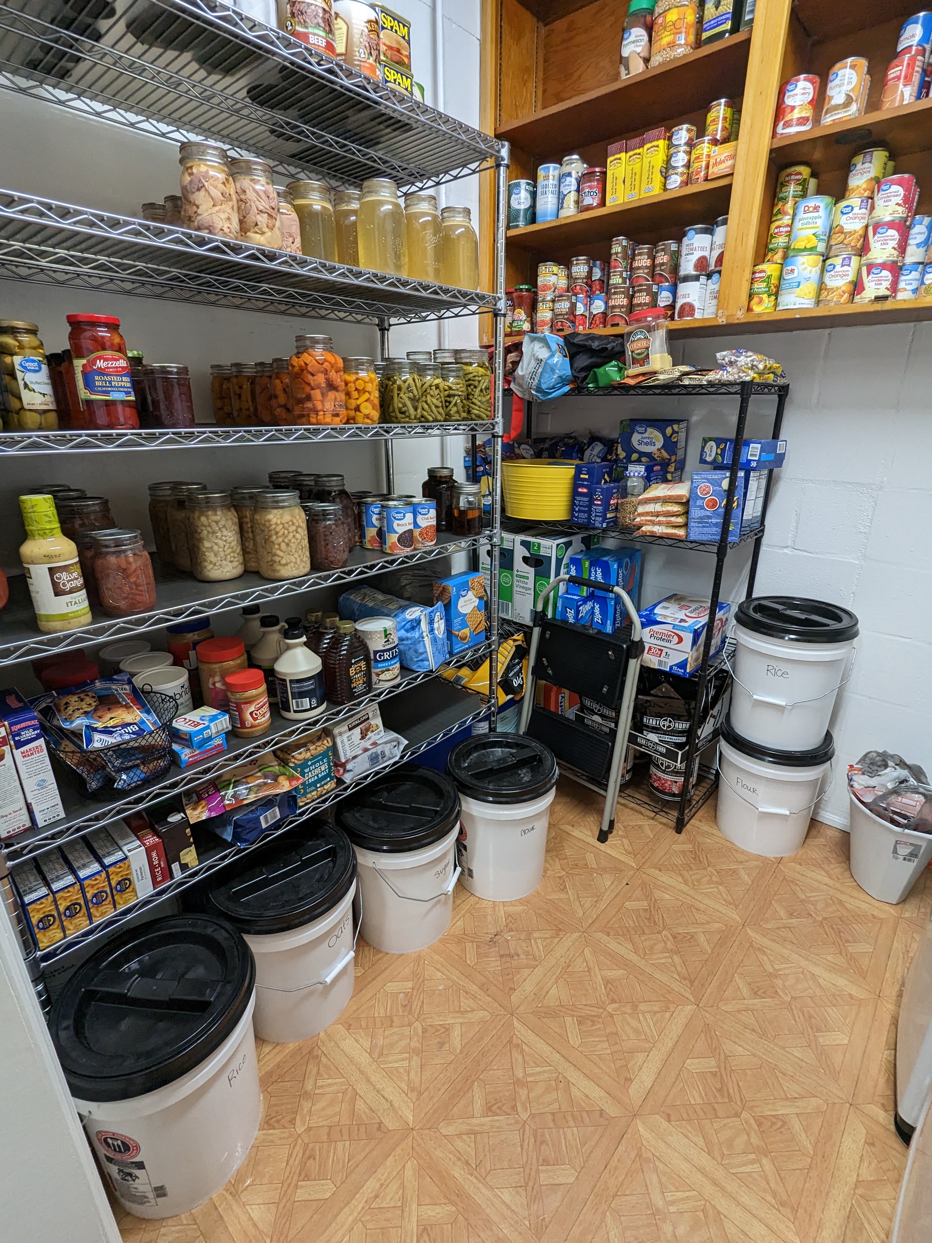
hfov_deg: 78.1
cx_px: 466
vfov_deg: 94.5
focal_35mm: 16
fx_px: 574
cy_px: 622
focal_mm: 2.35
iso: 234
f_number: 2.2
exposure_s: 1/60
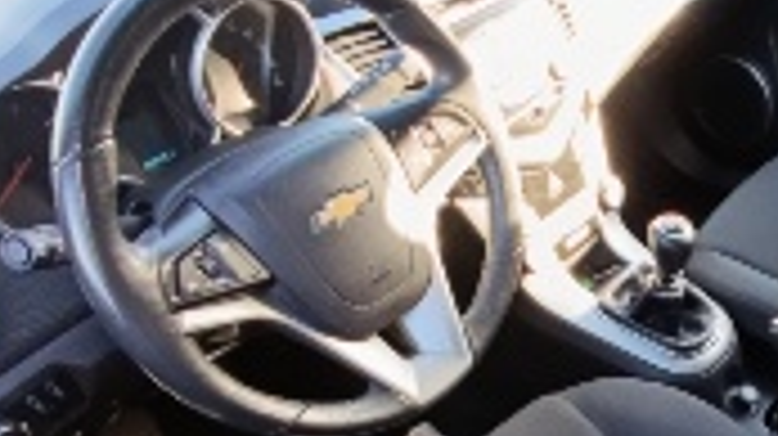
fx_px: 866
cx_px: 666
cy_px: 378
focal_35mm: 42
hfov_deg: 45.0
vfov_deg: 27.4
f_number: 2.2
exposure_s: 1/50
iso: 160
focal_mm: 1.65
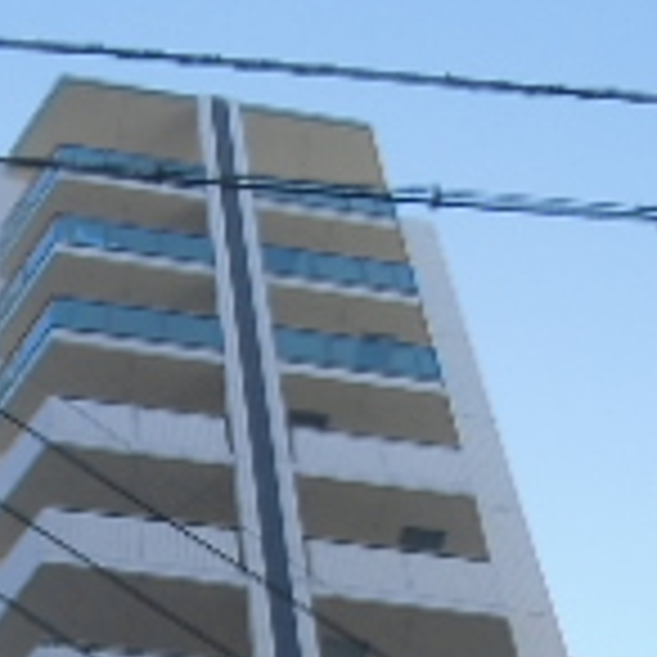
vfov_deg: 17.1
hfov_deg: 18.6
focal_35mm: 93
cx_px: 225
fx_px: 1997
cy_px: 954
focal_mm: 4.24
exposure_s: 1/400
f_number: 3
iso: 64
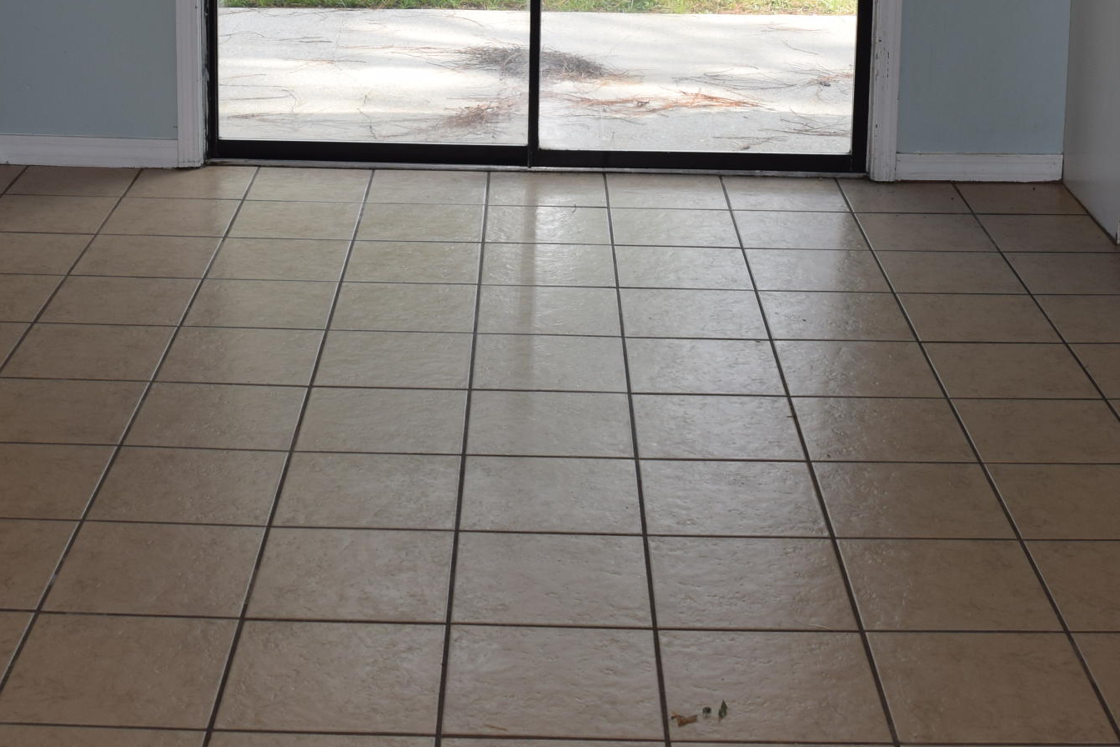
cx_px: 505
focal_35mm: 67
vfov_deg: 19.5
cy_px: -56
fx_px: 2085
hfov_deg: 30.1
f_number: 5.6
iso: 180
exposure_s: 1/125
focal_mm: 20
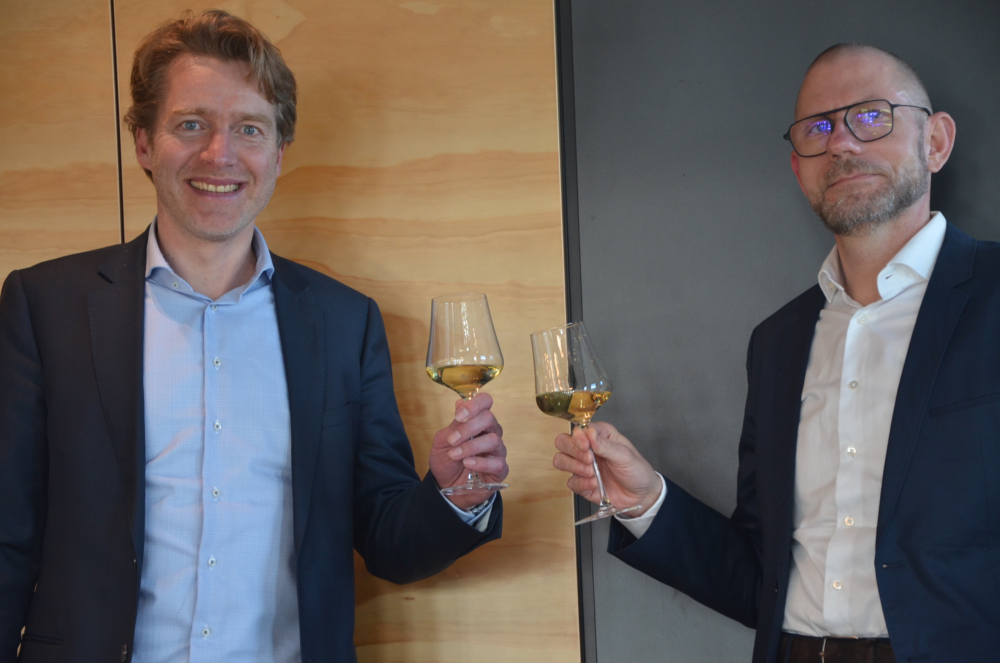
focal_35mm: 128
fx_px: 3534
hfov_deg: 16.1
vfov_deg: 10.7
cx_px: 500
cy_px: 332
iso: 720
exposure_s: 1/60
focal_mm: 85
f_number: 5.6
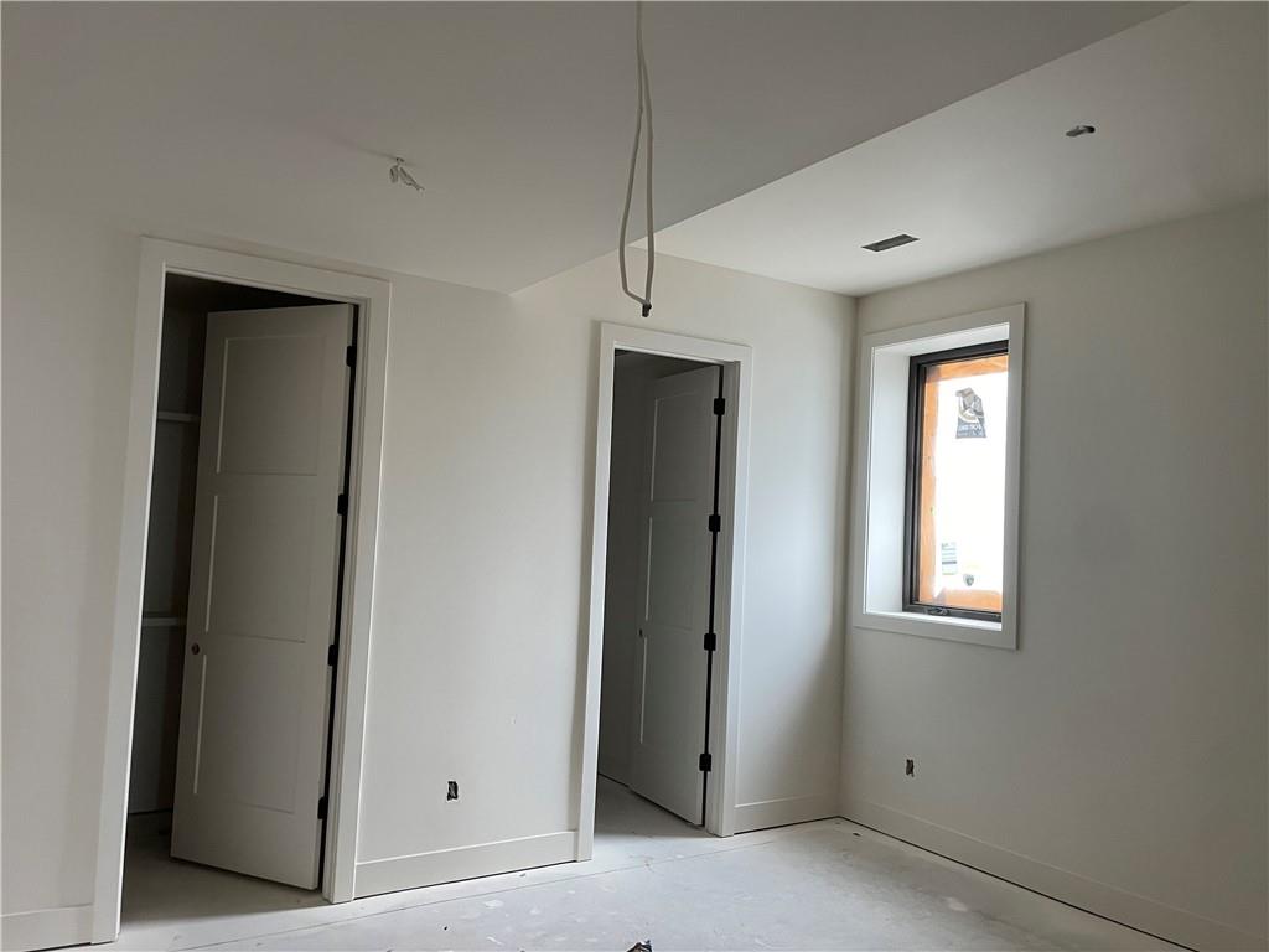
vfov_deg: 53.1
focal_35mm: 26
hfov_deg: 67.3
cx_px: 634
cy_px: 476
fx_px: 953
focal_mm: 4.2
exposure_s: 1/88
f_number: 1.6
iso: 125
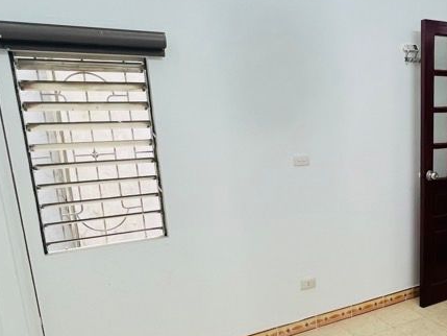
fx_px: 400
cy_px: 219
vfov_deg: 44.9
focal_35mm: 31
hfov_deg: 55.4
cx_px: 338
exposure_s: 1/100
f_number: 1.8
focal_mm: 1.57
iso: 100
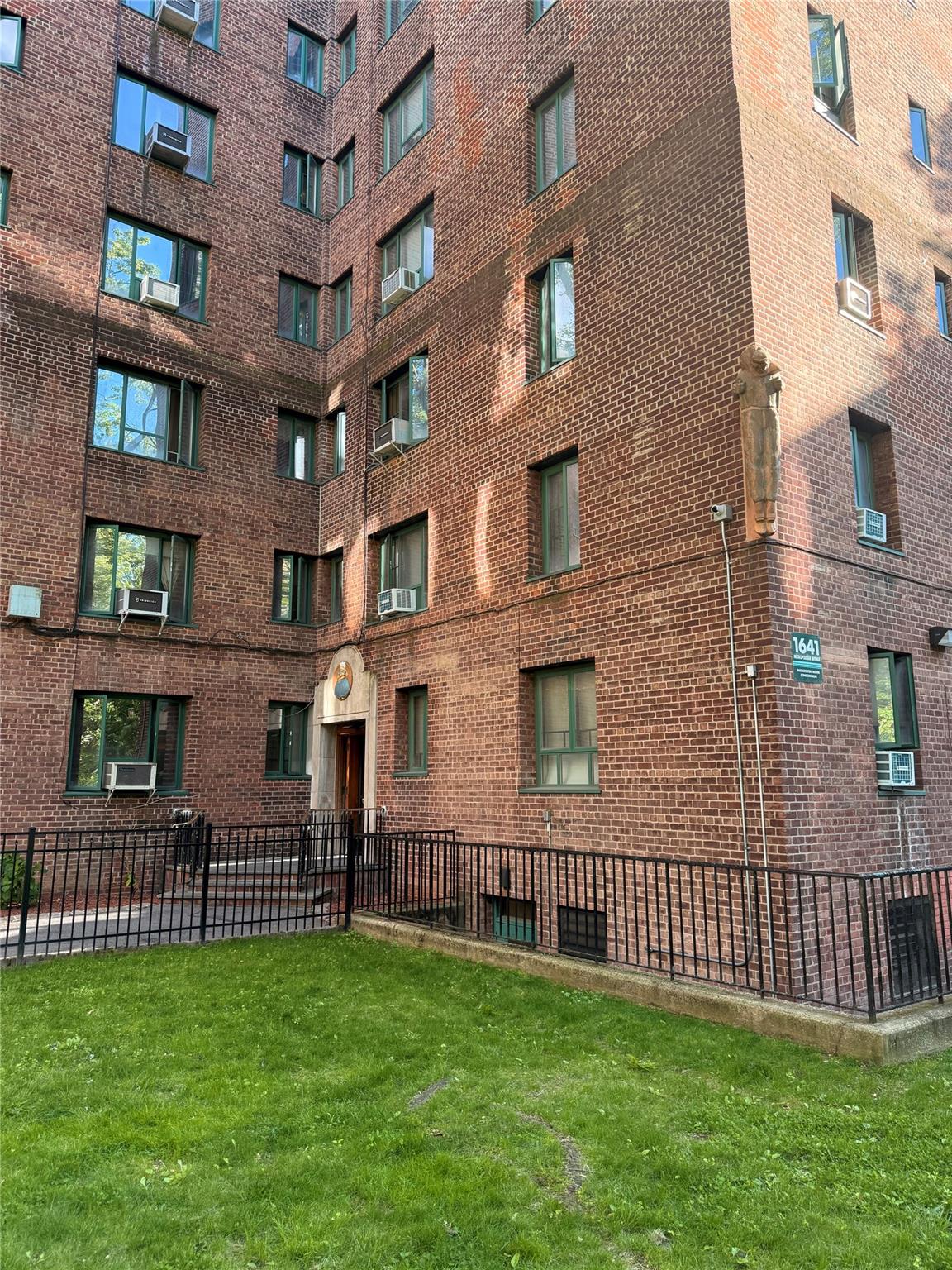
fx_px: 880
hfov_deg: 56.8
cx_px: 476
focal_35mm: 24
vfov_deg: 71.6
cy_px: 635
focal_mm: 6.76
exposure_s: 1/243
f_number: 1.78
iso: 125
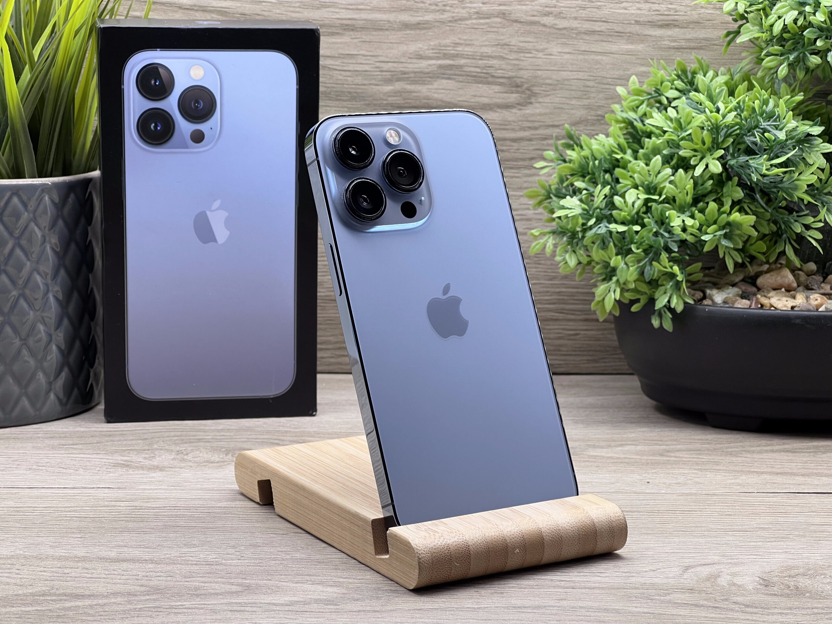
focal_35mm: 77
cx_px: 416
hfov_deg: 25.3
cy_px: 312
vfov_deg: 19.1
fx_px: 1851
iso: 100
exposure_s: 1/100
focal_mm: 9
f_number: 2.8
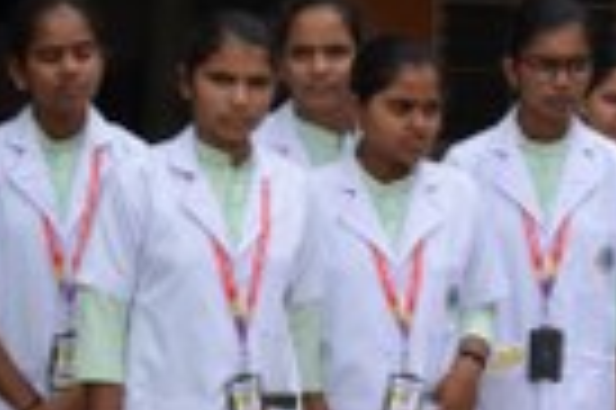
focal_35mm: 197
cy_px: 268
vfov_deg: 7.0
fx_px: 3367
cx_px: 827
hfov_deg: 10.2
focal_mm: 30
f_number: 6.3
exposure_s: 1/200
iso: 100
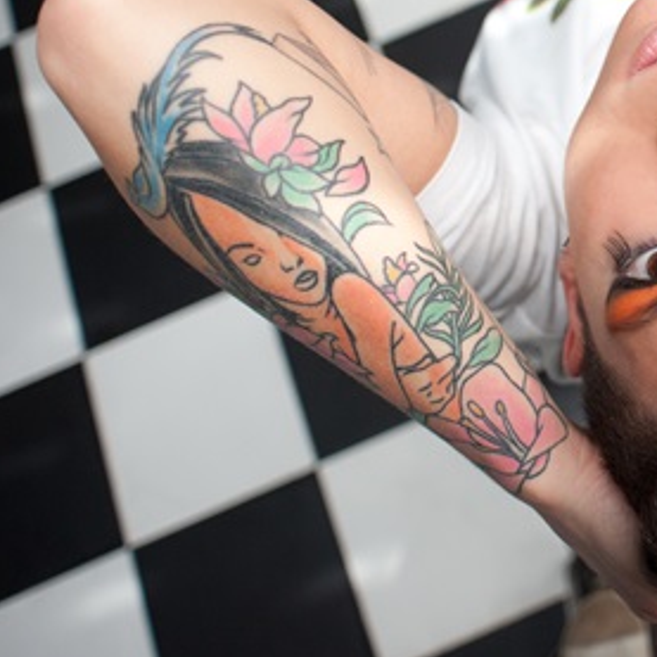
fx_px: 923
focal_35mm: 43
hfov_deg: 36.3
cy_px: 116
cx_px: 612
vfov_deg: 37.5
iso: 1250
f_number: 2.8
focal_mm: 20
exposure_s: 1/125
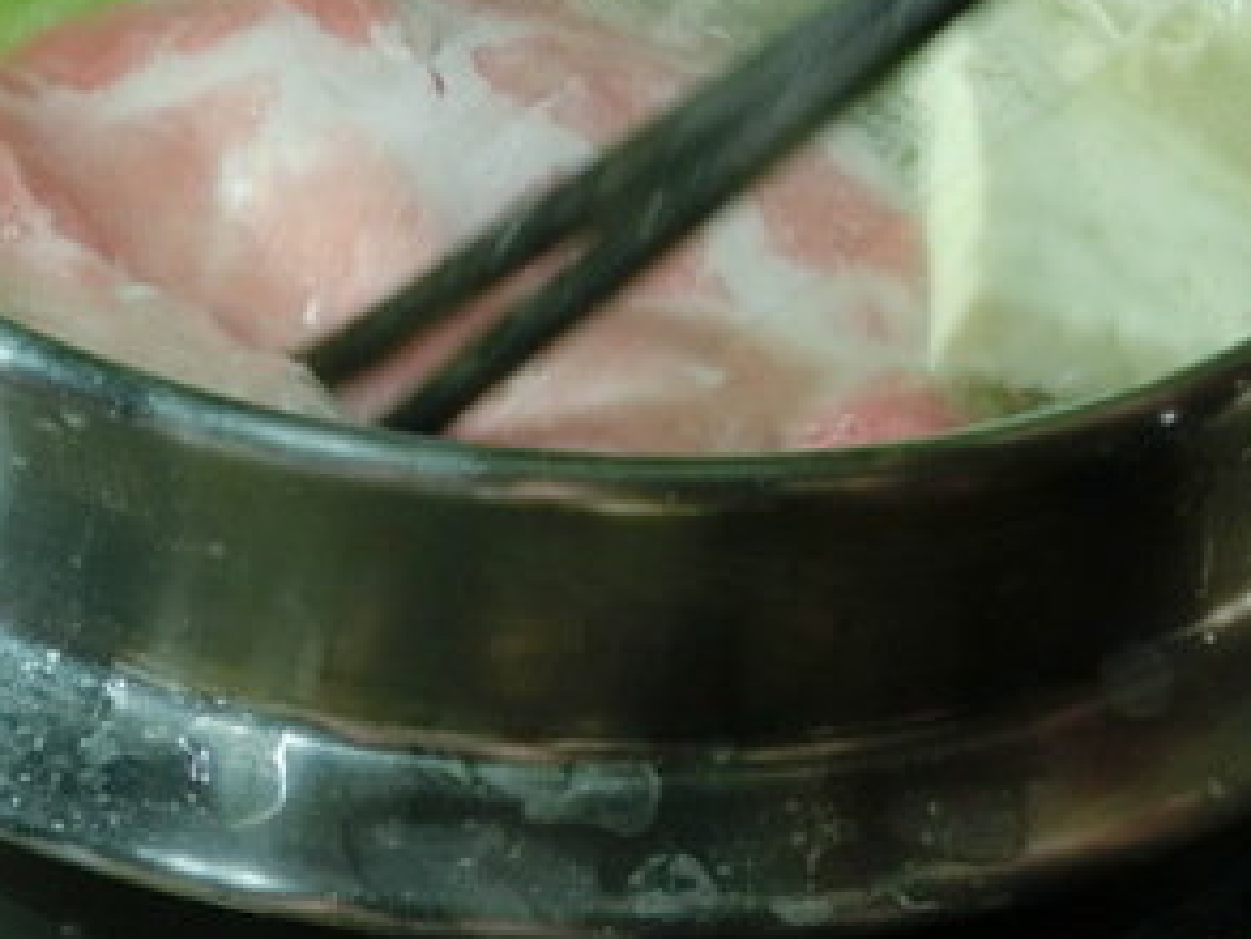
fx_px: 4447
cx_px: 611
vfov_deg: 11.9
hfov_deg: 16.0
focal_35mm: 123
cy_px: 9
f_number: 3.8
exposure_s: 1/15
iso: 250
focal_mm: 12.8
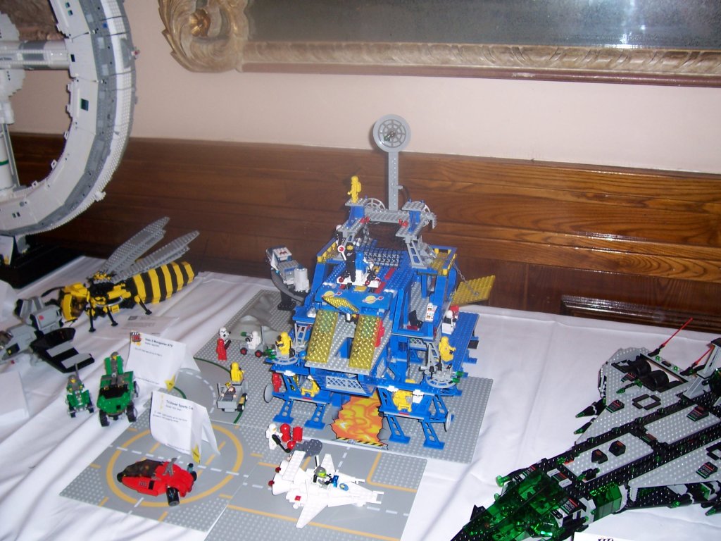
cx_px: 360
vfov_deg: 41.8
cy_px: 270
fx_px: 708
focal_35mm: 34
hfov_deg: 54.0
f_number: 2.7
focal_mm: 5.6
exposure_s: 1/60
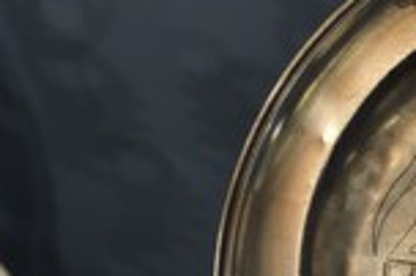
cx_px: 547
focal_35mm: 116
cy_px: 265
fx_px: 1339
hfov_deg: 16.6
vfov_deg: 11.7
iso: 800
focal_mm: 42
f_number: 4
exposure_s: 1/8
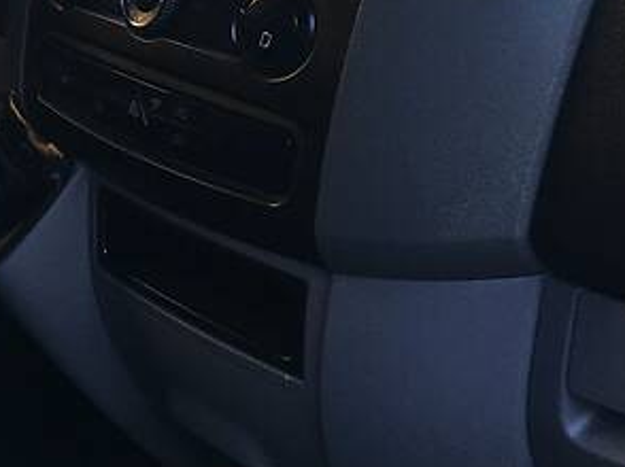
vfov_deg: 17.9
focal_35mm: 79
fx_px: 1425
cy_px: -62
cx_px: -196
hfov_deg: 22.1
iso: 40
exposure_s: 1/100
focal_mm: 4.2
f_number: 2.2
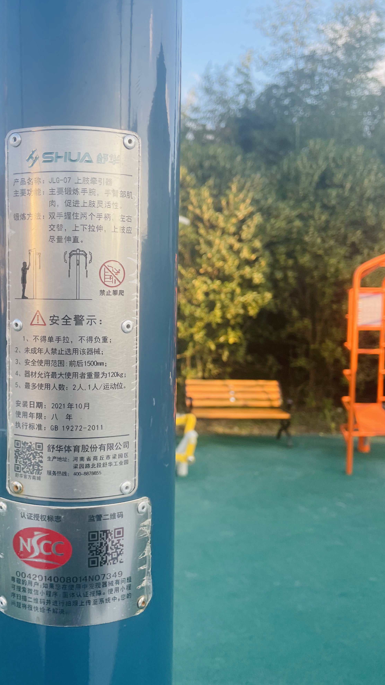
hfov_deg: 39.7
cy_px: 340
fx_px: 526
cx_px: 131
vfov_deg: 66.1
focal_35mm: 29
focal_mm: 4.2
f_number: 1.6
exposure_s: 1/326
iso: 32
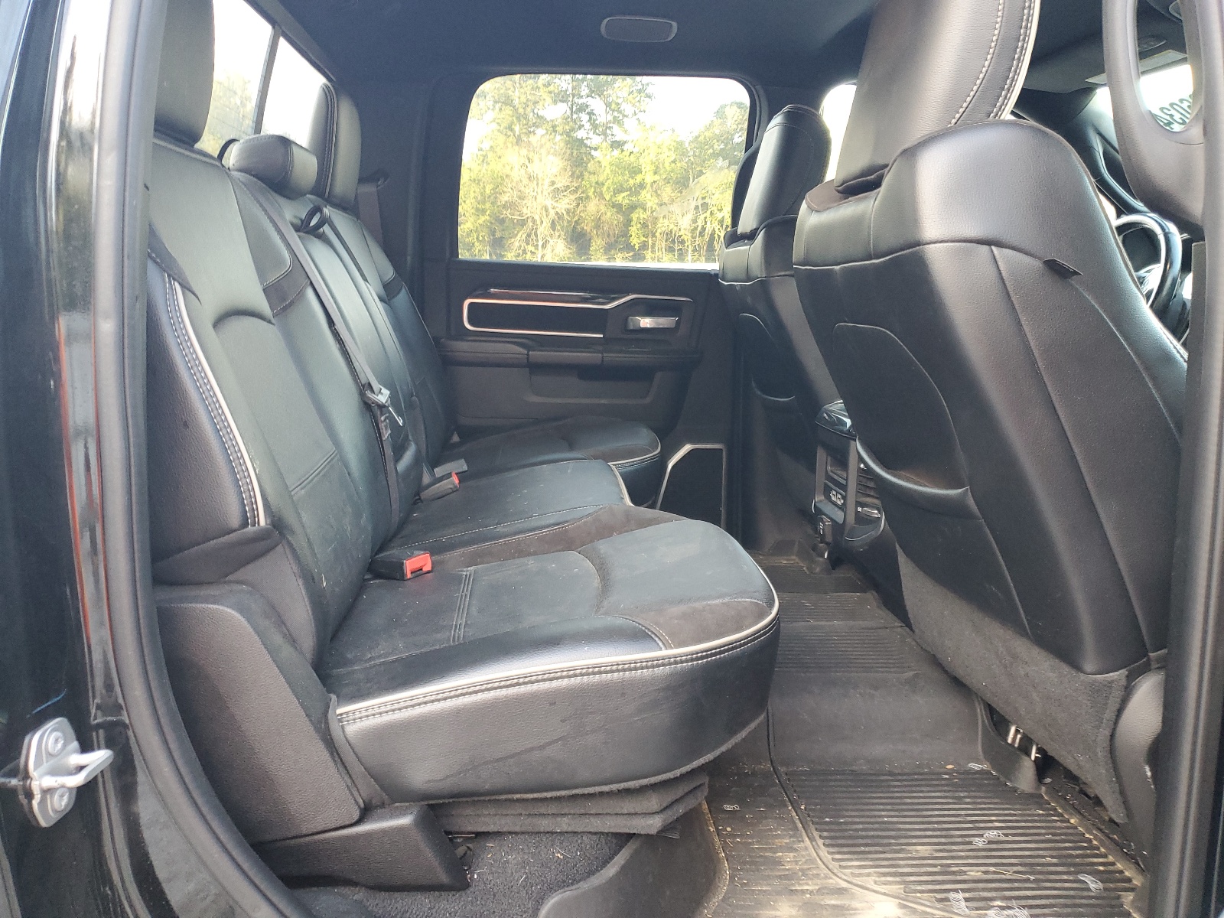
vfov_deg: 53.1
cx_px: 612
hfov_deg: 67.3
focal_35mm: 26
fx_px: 919
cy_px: 459
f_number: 1.5
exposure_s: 1/60.2
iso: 148
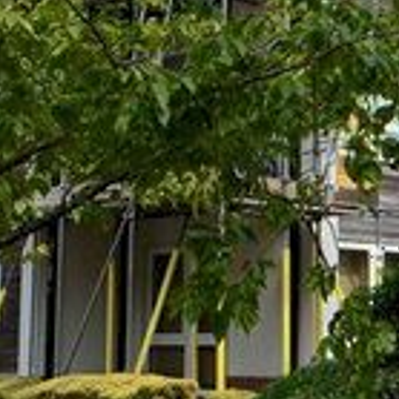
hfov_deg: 16.7
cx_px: 353
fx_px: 1343
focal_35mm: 103
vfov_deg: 16.8
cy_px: 85
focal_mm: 16
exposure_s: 1/160
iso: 100
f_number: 6.3
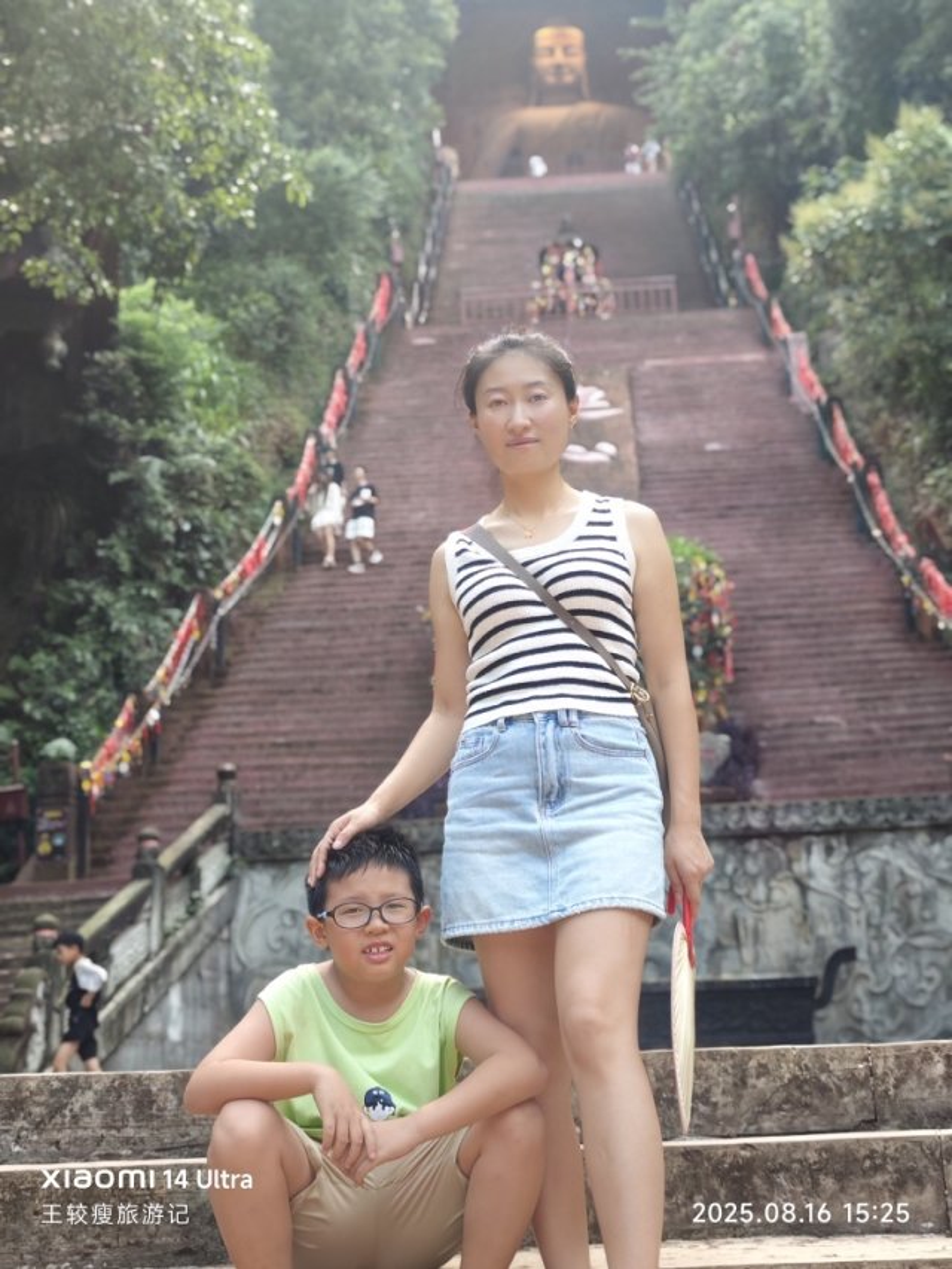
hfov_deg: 29.1
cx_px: 476
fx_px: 1833
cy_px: 634
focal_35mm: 50
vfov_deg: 38.2
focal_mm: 8.72
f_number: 1.63
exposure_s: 1/199
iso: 50
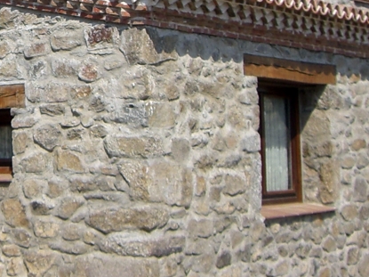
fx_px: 1172
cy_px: 4
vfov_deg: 13.3
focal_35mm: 110
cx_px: 25
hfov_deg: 17.6
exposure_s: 1/1000
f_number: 4.3
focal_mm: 6.2
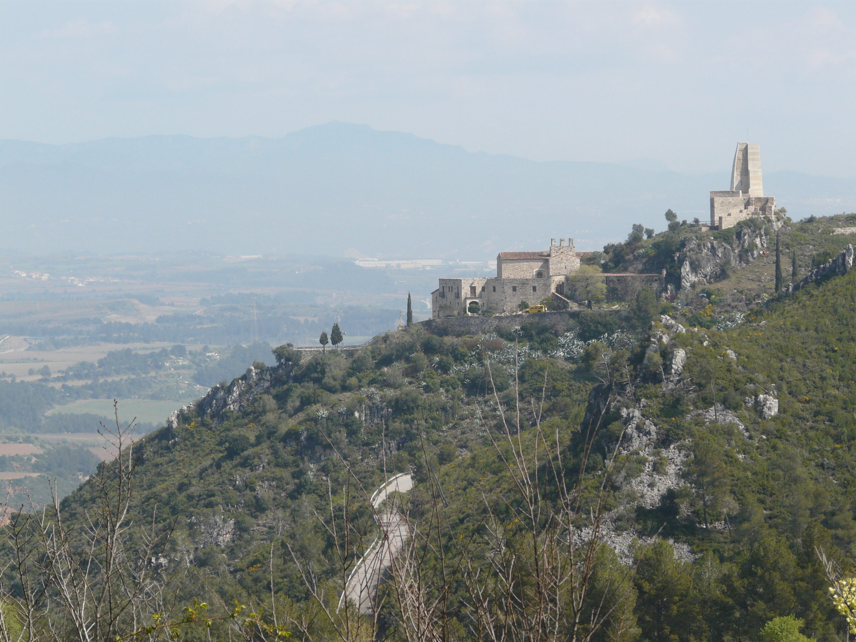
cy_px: 321
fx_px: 3660
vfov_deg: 10.0
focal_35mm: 148
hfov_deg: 13.3
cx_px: 428
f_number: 5.6
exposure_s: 1/400
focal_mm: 24.4
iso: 100
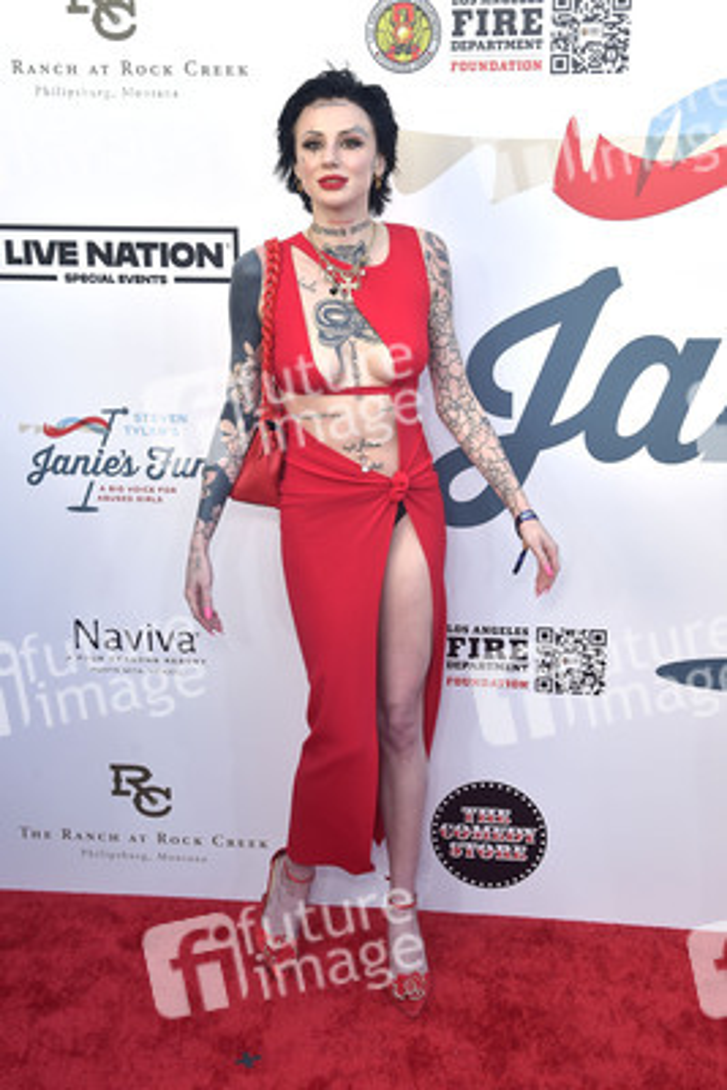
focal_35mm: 48
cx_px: 364
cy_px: 545
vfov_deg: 41.1
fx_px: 1453
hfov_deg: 28.1
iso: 400
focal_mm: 48
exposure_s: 1/250
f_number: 6.3
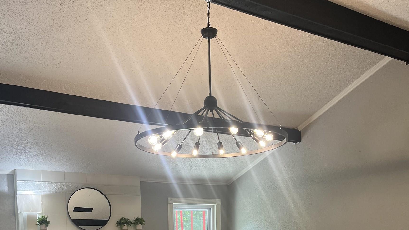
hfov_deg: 52.8
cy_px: 258
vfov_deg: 28.2
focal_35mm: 38
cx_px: 205
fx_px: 412
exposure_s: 1/120
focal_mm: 5.1
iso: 125
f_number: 1.6
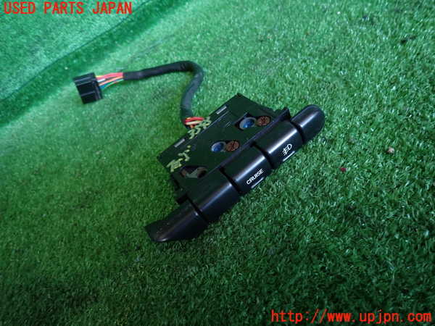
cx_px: 218
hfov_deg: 69.4
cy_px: 163
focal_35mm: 25
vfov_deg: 54.9
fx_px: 314
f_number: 2
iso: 200
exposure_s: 1/40
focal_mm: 4.5
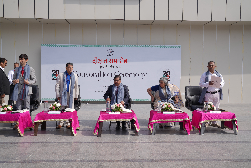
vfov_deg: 40.0
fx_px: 230
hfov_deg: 57.2
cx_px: 126
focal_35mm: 33
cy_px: 84
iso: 80
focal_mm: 33
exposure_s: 1/250
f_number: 7.1
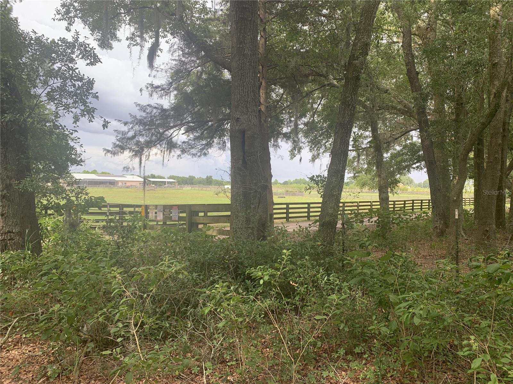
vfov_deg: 53.1
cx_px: 256
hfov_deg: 67.3
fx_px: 385
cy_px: 192
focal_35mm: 26
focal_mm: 4.25
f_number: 1.8
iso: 25
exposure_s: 1/230
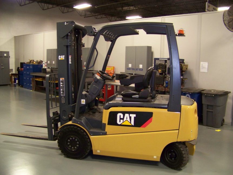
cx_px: 116
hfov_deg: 51.3
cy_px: 88
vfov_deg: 39.7
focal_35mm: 36
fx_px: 242
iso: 200
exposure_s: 1/30
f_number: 2.8
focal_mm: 5.85
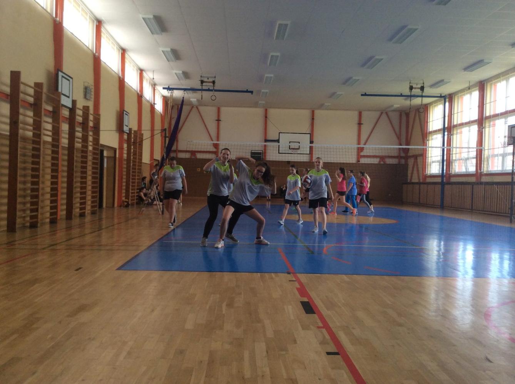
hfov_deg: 56.9
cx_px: 258
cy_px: 192
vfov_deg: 44.0
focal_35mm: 32
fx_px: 475
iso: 50
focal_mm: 3.3
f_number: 2.4
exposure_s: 1/100
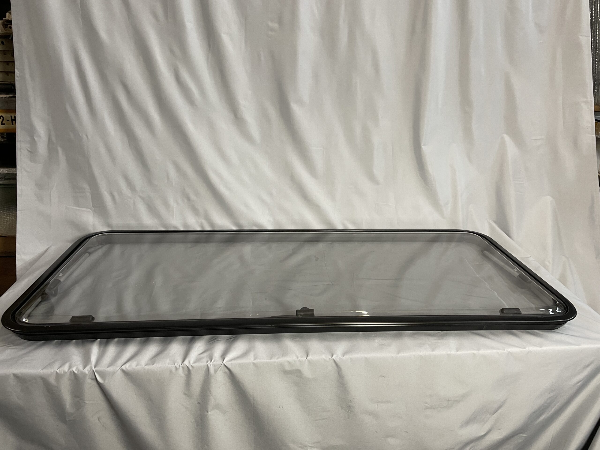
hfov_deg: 67.3
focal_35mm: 26
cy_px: 225
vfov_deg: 53.1
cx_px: 300
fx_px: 451
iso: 160
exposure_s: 1/50
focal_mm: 4.2
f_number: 1.6
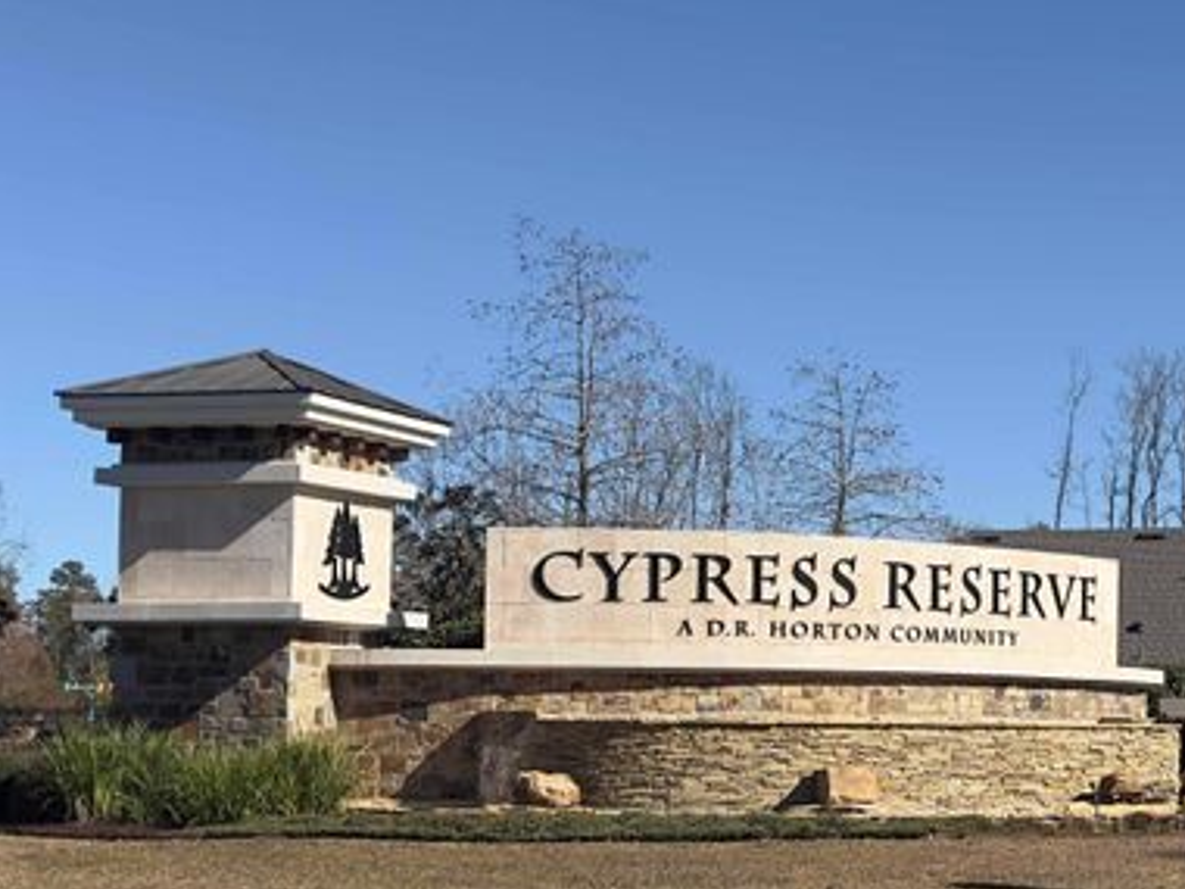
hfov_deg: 35.4
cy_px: 507
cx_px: 727
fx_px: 1849
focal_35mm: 54
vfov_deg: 27.0
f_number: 1.78
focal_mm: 6.86
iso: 100
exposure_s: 1/7937
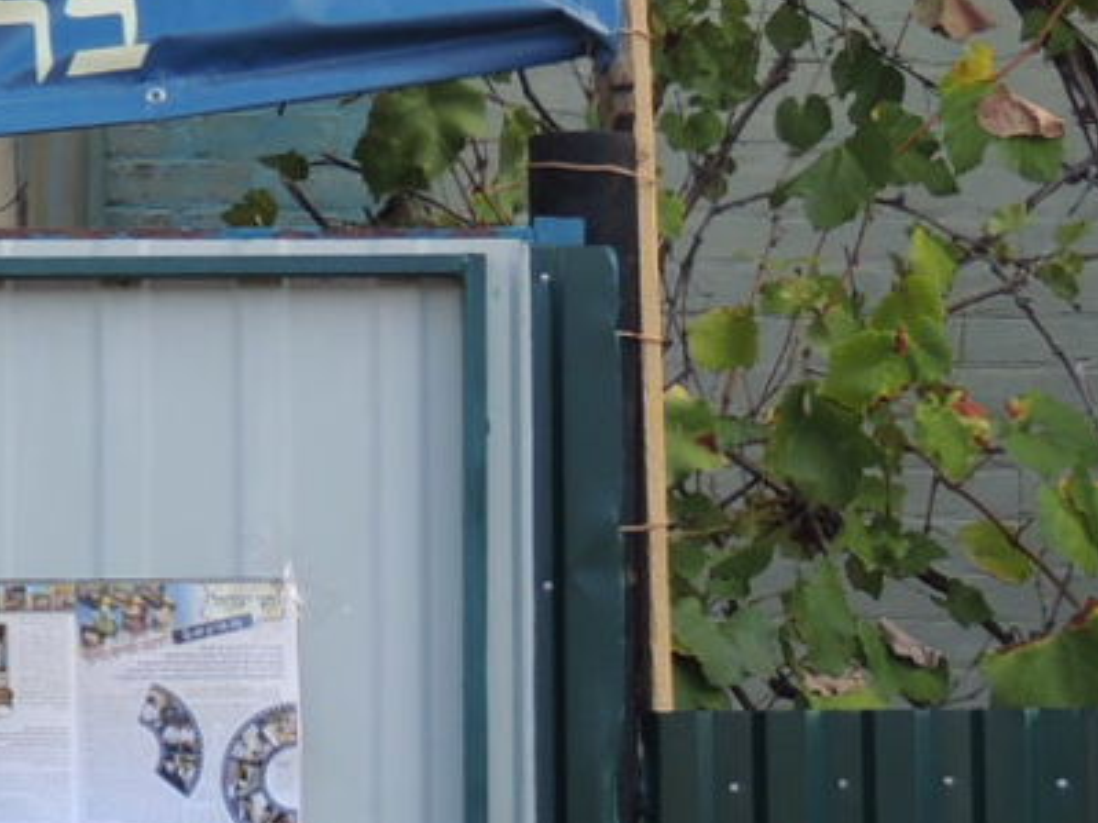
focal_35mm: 165
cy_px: 350
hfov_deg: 11.5
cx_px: -556
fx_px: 5232
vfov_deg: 9.0
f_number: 3.5
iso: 100
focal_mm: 8.3
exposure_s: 1/200
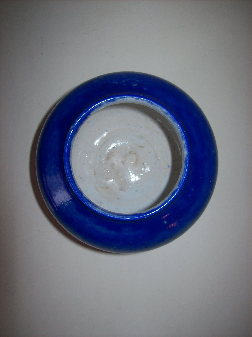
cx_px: 126
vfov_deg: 51.4
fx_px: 350
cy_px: 168
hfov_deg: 39.6
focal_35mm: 36
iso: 80
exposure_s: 1/64
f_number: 2.7
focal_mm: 6
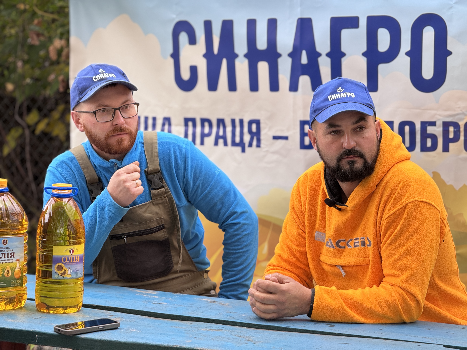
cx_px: 234
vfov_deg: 12.3
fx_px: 1619
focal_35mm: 120
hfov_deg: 16.4
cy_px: 175
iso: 80
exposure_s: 1/99
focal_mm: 15.66
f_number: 2.8
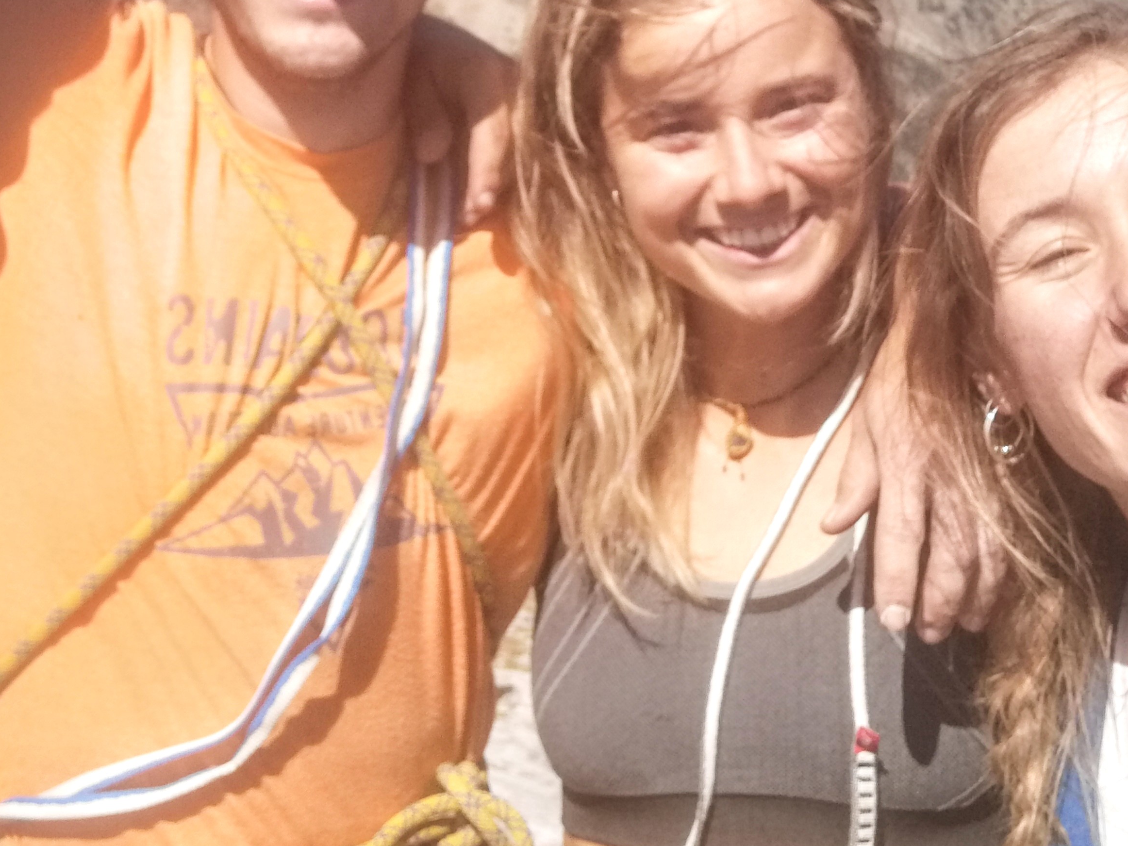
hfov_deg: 30.7
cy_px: 183
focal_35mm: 63
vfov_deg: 23.0
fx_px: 2053
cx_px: 549
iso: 50
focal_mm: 3.81
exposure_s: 1/1096
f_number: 2
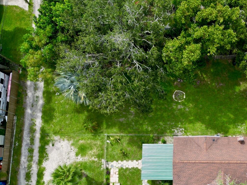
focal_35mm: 38
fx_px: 271
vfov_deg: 37.3
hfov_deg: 46.8
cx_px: 192
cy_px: 124
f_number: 1.7
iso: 120
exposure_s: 1/1600
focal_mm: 6.72
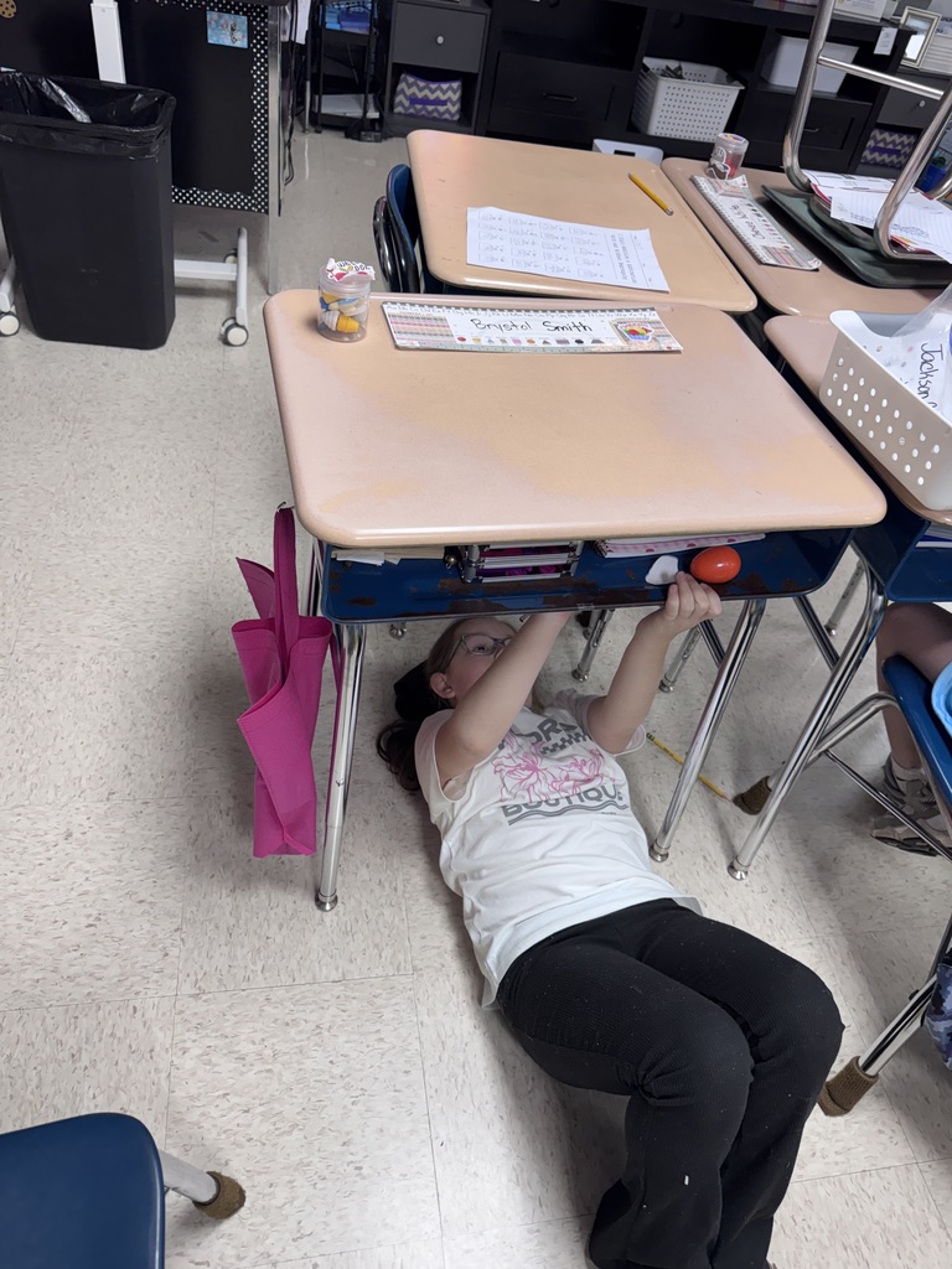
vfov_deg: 71.6
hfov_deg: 56.8
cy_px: 634
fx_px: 880
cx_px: 476
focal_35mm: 24
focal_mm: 6.76
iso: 160
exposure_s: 1/120
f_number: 1.78
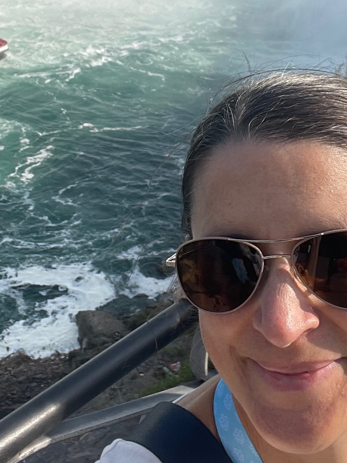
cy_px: 88
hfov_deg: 23.3
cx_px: 178
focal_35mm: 63
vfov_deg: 29.9
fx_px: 842
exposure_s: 1/730
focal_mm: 2.71
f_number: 2.2
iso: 25
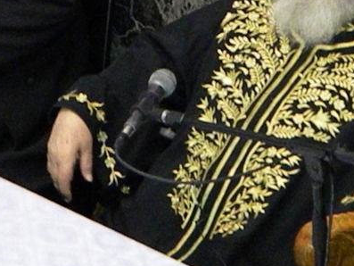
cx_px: 166
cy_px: 4
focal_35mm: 382
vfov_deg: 3.9
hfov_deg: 5.2
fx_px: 3908
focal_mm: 26.8
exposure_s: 1/65
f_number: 5
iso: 1983
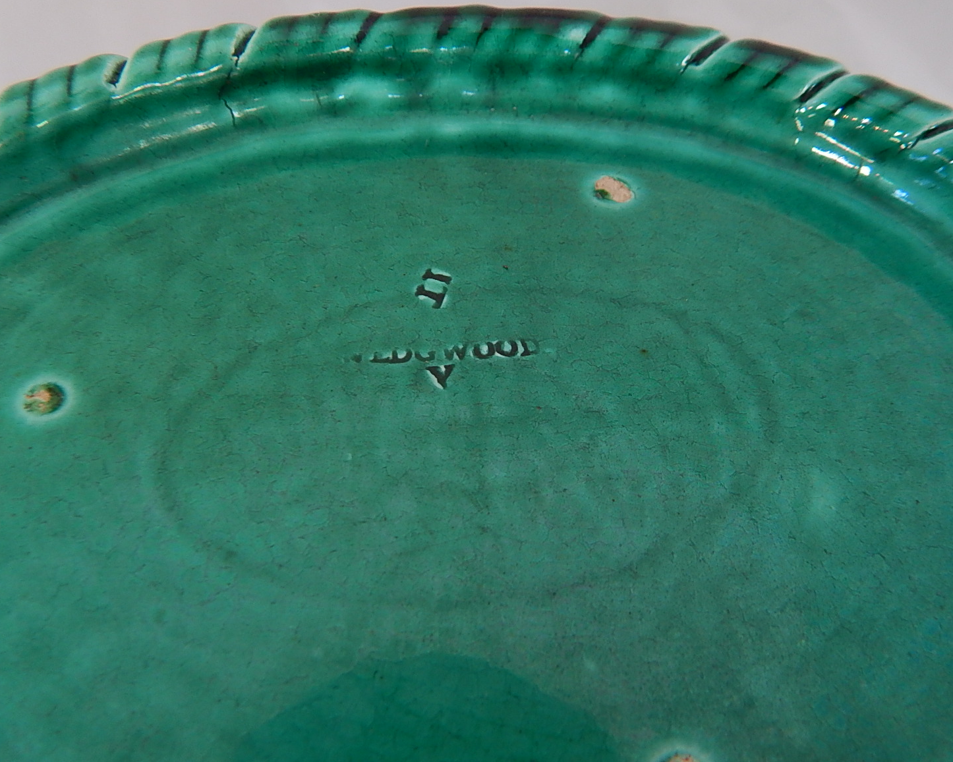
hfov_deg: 64.0
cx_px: 455
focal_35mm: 27
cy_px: 392
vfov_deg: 53.2
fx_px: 762
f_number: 3.1
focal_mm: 4.5
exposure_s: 1/30
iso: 160
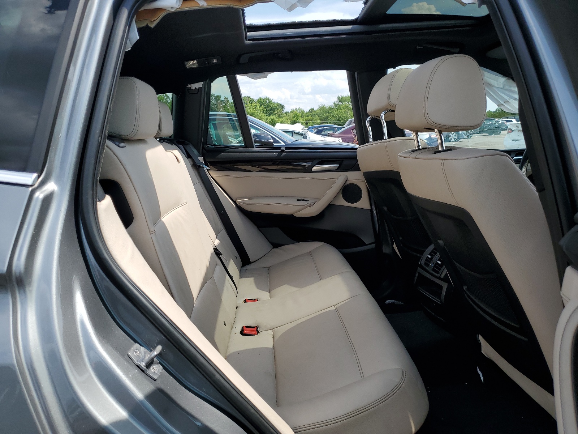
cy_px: 217
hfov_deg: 67.3
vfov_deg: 53.1
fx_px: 434
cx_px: 289
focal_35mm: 26
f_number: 1.5
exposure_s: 1/2000
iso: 50
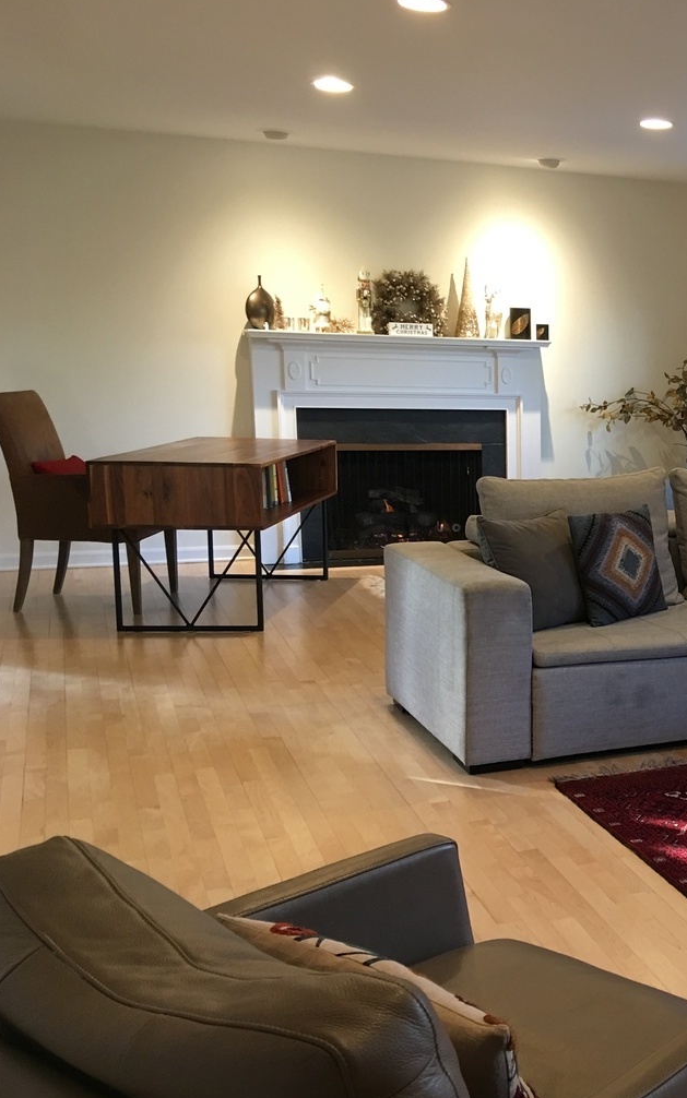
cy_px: 575
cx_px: 765
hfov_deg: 26.8
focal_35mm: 44
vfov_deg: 45.3
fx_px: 1318
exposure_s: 1/15
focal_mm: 4.15
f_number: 2.2
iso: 50
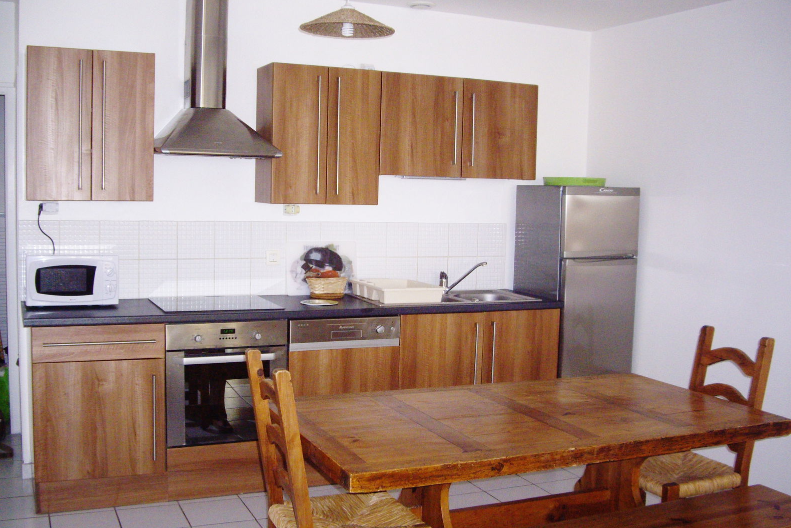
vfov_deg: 33.4
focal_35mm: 40
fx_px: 879
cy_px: 284
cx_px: 394
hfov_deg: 48.5
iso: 400
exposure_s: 1/40
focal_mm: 7.9
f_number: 2.8
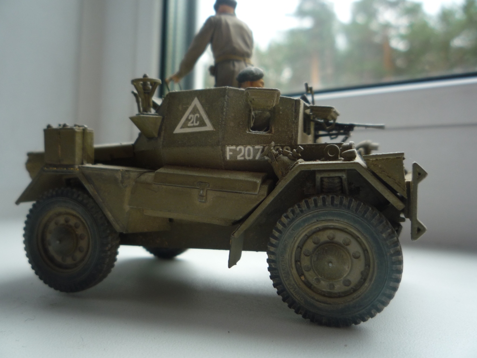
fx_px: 413
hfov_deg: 60.0
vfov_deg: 46.8
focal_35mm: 30
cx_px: 238
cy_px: 179
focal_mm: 5.2
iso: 100
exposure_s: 1/100
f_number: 3.3
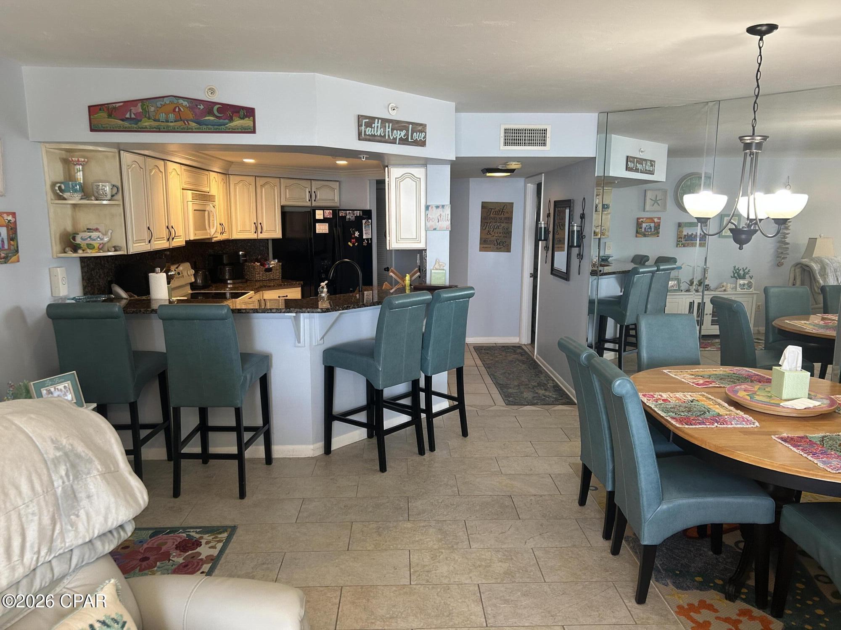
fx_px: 632
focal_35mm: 26
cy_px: 315
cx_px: 420
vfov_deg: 53.1
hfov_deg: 67.3
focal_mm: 5.7
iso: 125
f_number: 1.5
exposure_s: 1/120
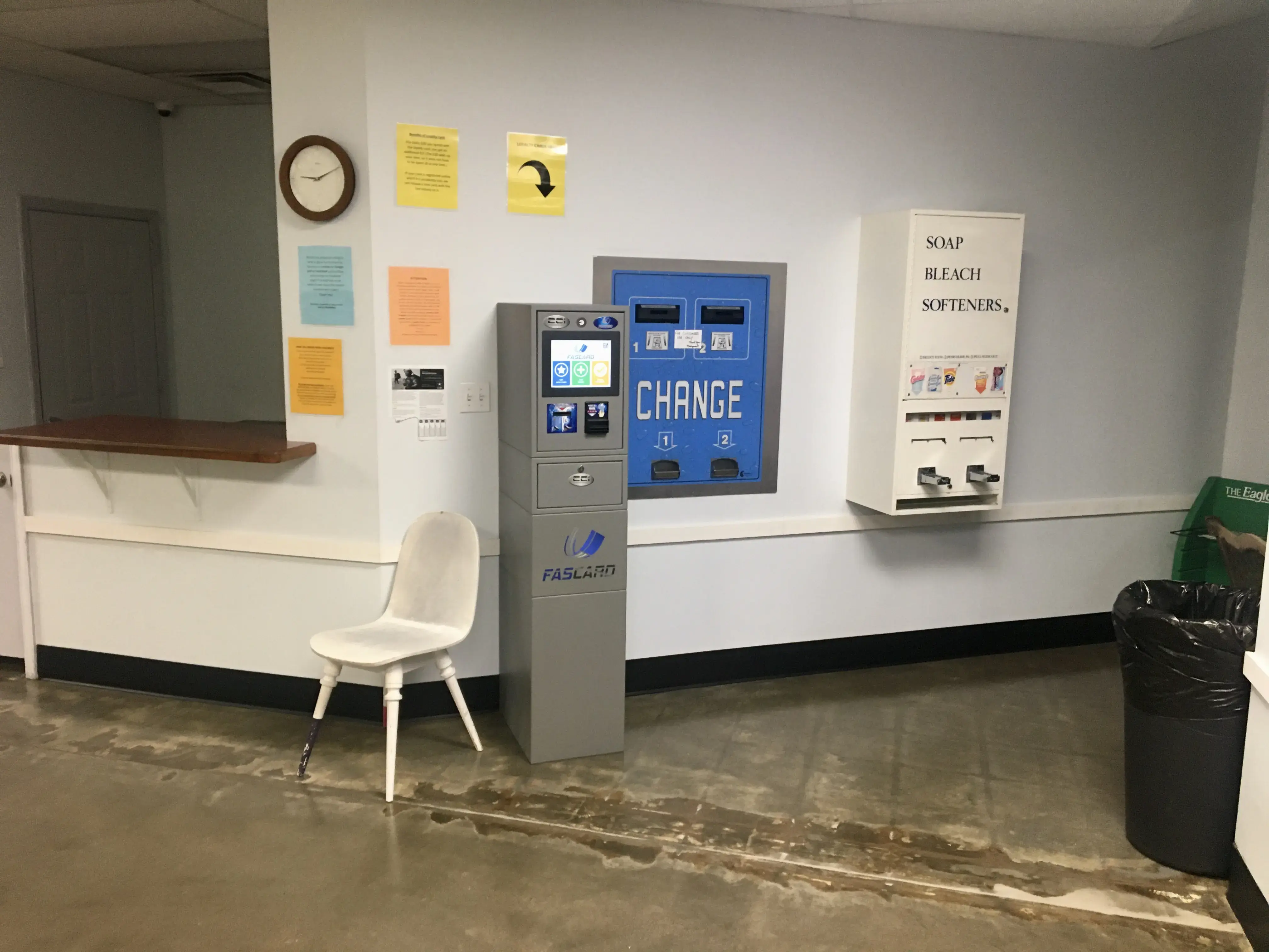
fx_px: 1063
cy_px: 476
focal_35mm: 29
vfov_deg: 48.2
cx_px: 634
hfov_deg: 61.7
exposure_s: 1/30
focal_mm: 4.15
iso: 100
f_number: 2.2
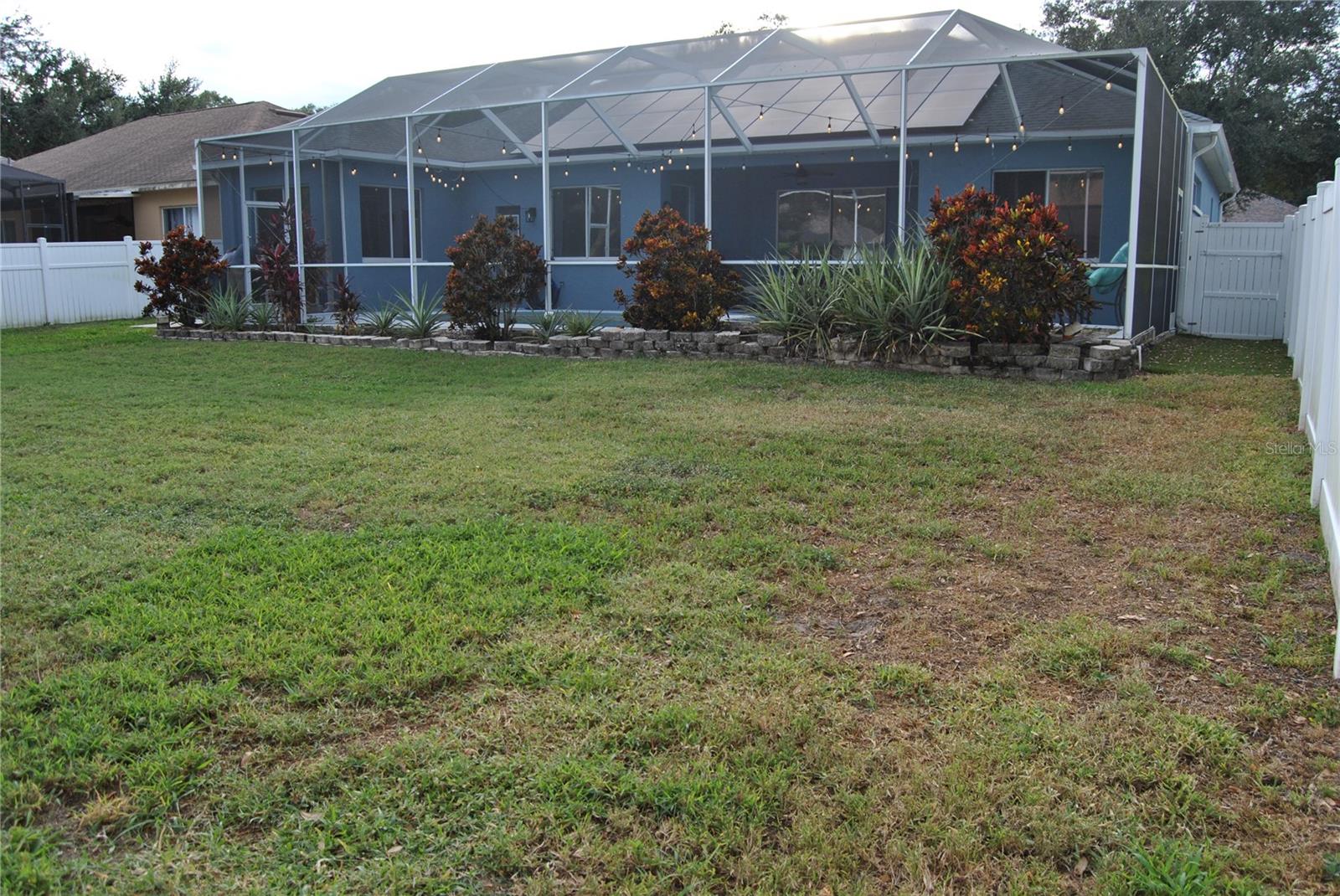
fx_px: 1006
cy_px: 448
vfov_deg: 48.0
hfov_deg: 67.3
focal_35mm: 27
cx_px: 670
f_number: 5.6
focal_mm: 18
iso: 180
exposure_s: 1/125
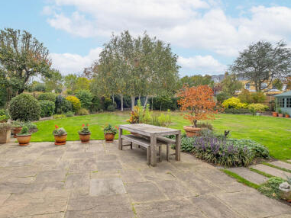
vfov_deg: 71.6
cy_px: 106
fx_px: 151
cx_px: 127
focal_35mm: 18
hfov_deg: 87.3
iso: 320
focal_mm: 10
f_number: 6.4
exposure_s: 1/100
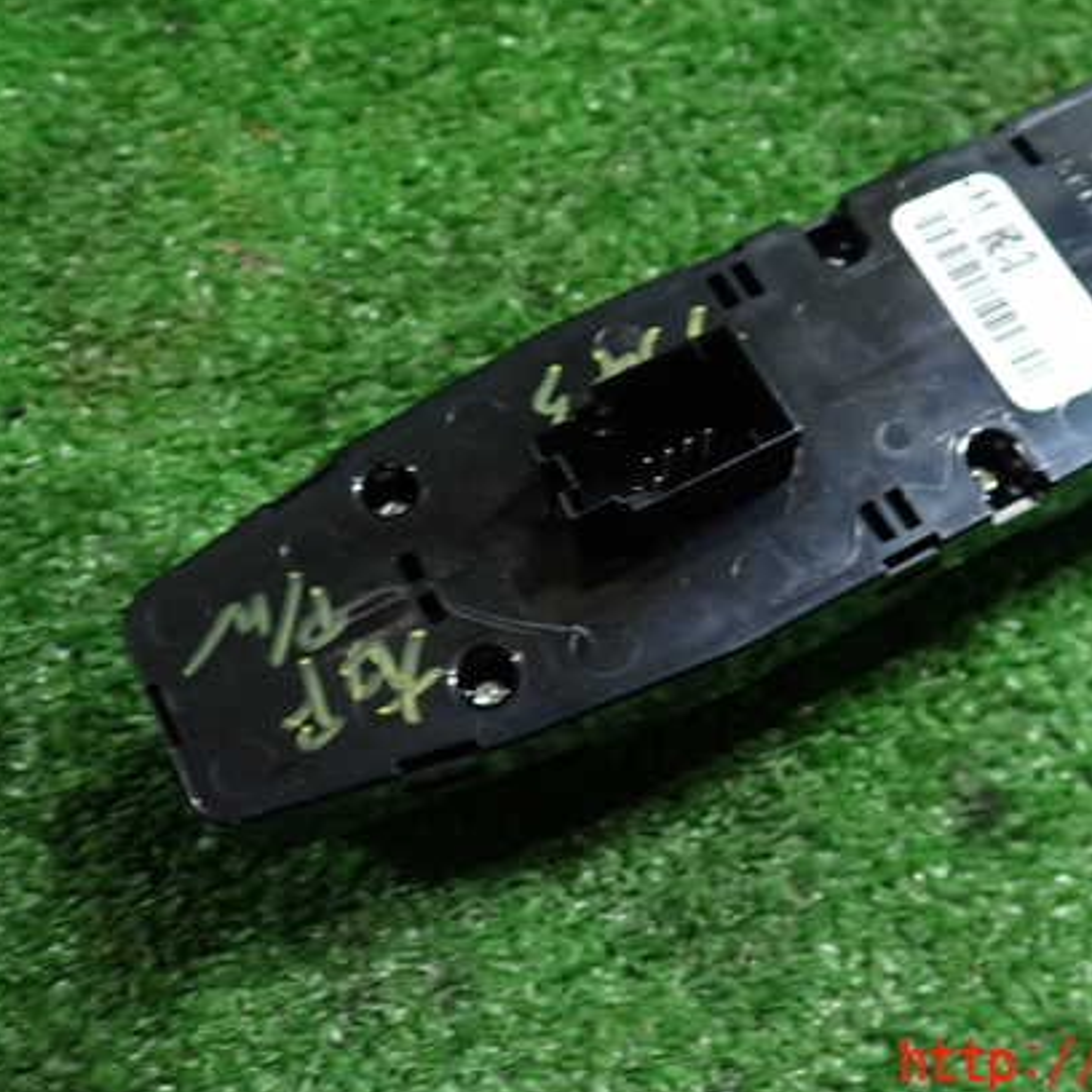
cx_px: 701
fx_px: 1392
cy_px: 495
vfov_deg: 42.8
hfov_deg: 42.4
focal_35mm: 39
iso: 320
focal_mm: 5.4
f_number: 2.3
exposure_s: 1/30
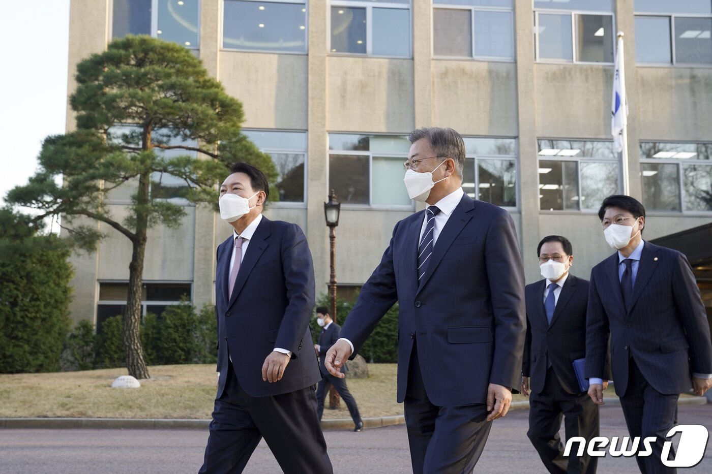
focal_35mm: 40
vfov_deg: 33.4
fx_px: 791
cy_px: 237
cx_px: 356
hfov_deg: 48.5
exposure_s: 1/400
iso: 640
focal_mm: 40
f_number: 5
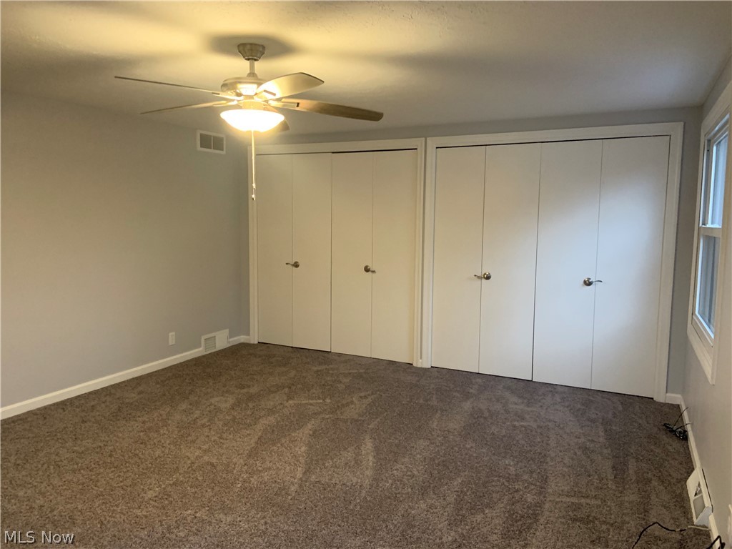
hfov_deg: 67.3
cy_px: 274
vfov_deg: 53.1
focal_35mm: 26
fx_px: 550
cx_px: 366
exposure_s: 1/40
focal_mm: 4.25
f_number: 1.8
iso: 320
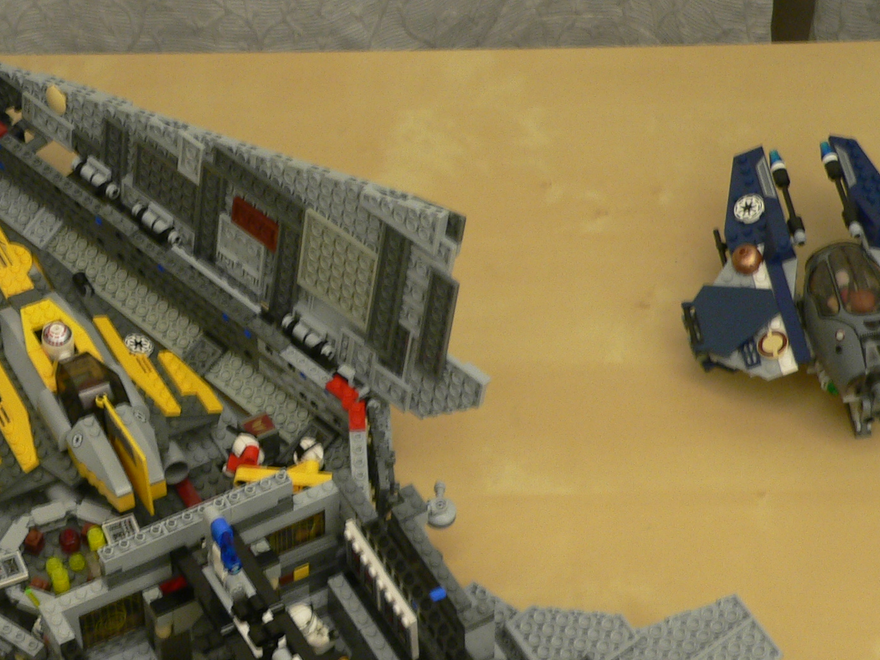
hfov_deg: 19.0
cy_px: 552
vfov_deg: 14.3
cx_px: 238
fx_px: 2619
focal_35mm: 103
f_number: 2.8
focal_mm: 9.5
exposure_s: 1/10
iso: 100
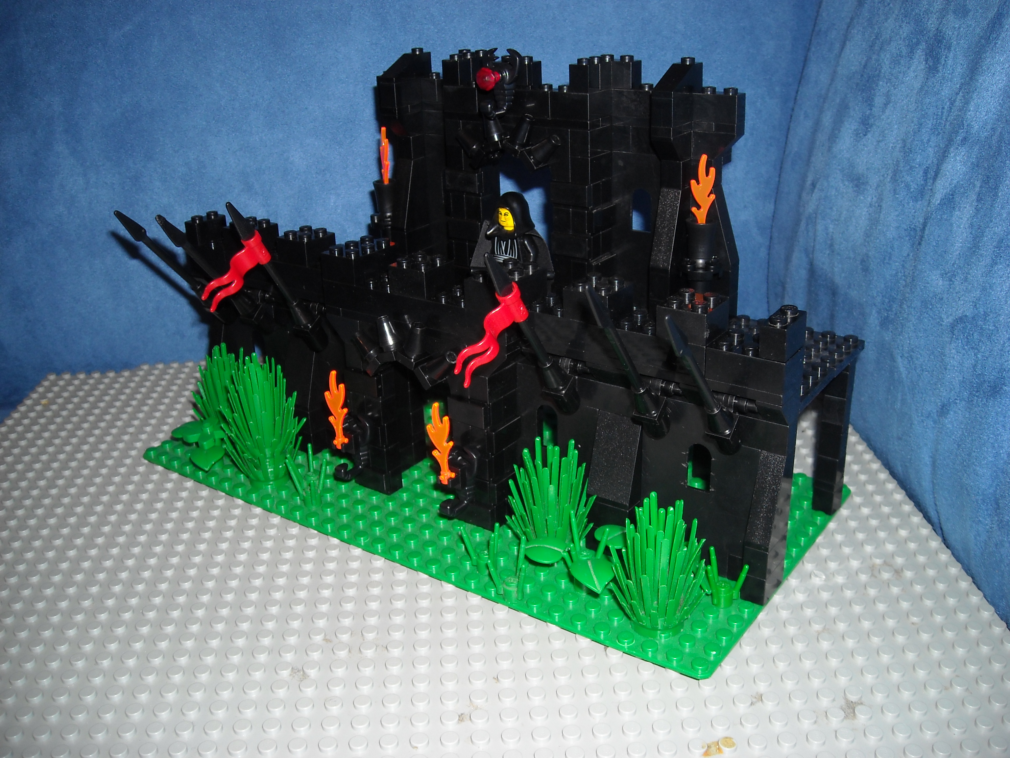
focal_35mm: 35
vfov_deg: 40.7
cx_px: 505
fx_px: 1021
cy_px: 379
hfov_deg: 52.6
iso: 64
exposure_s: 1/60
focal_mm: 5.7
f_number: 2.8
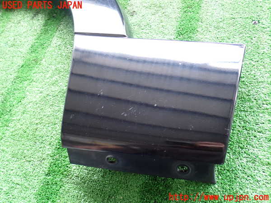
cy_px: 102
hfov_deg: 56.8
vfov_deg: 44.2
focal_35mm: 32
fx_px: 251
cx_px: 136
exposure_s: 1/30
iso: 250
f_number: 2.4
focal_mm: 5.79
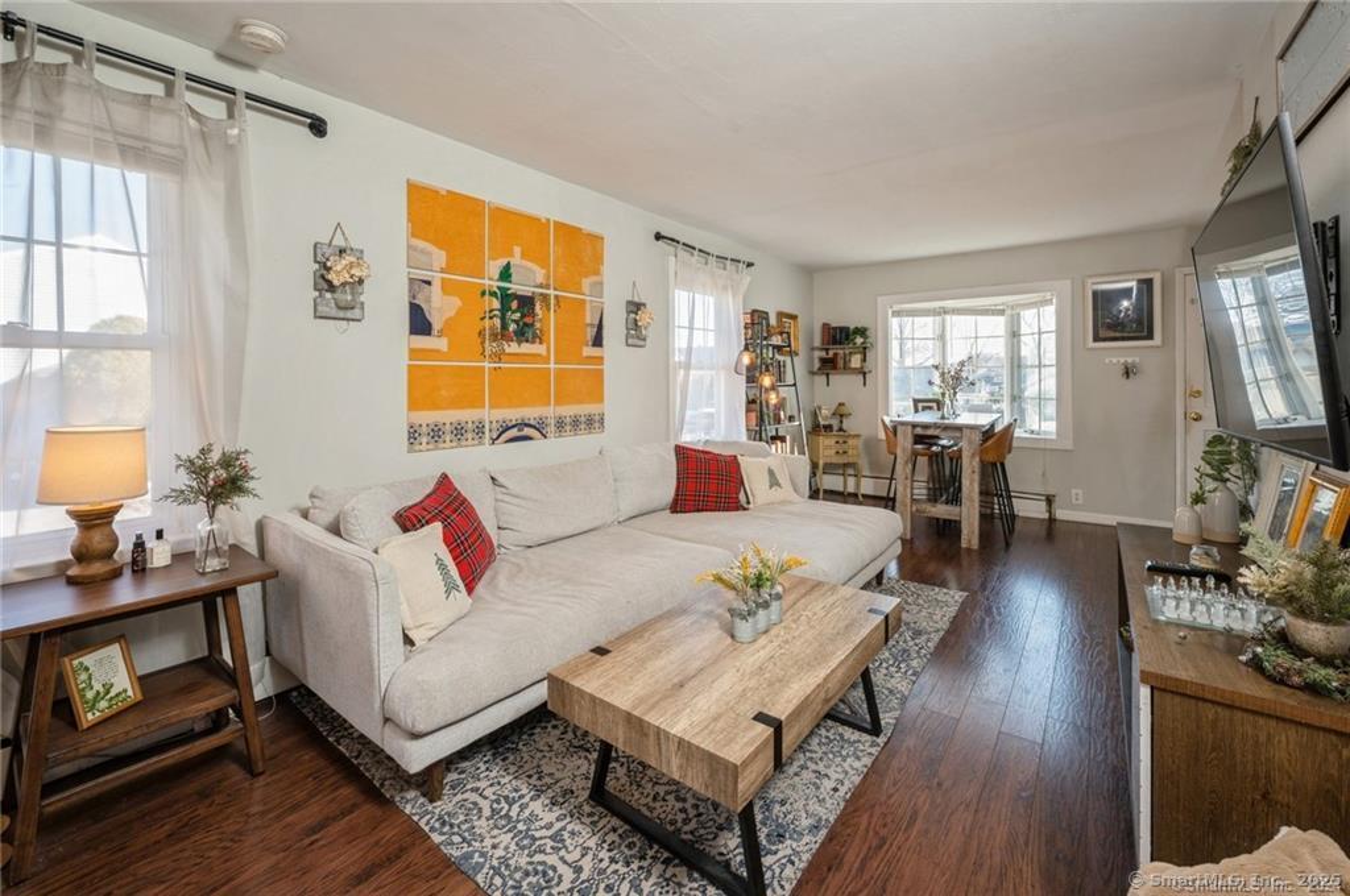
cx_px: 675
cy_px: 448
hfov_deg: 104.3
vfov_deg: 81.1
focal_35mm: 14
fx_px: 524
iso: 200
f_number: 11
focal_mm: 14
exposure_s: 1/13
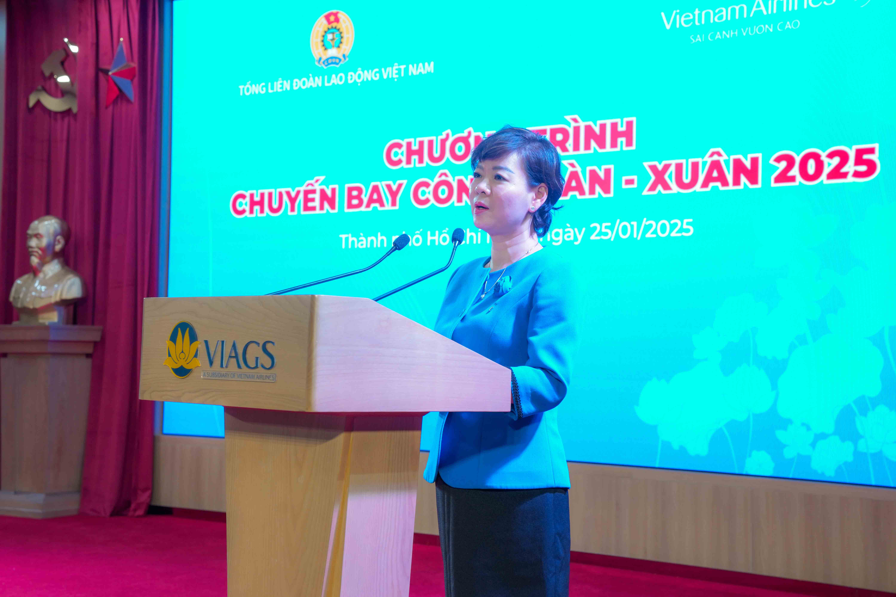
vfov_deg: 23.0
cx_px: 448
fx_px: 1468
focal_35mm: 59
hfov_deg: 33.9
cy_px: 298
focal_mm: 59
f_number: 6.3
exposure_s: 1/100
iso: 1000
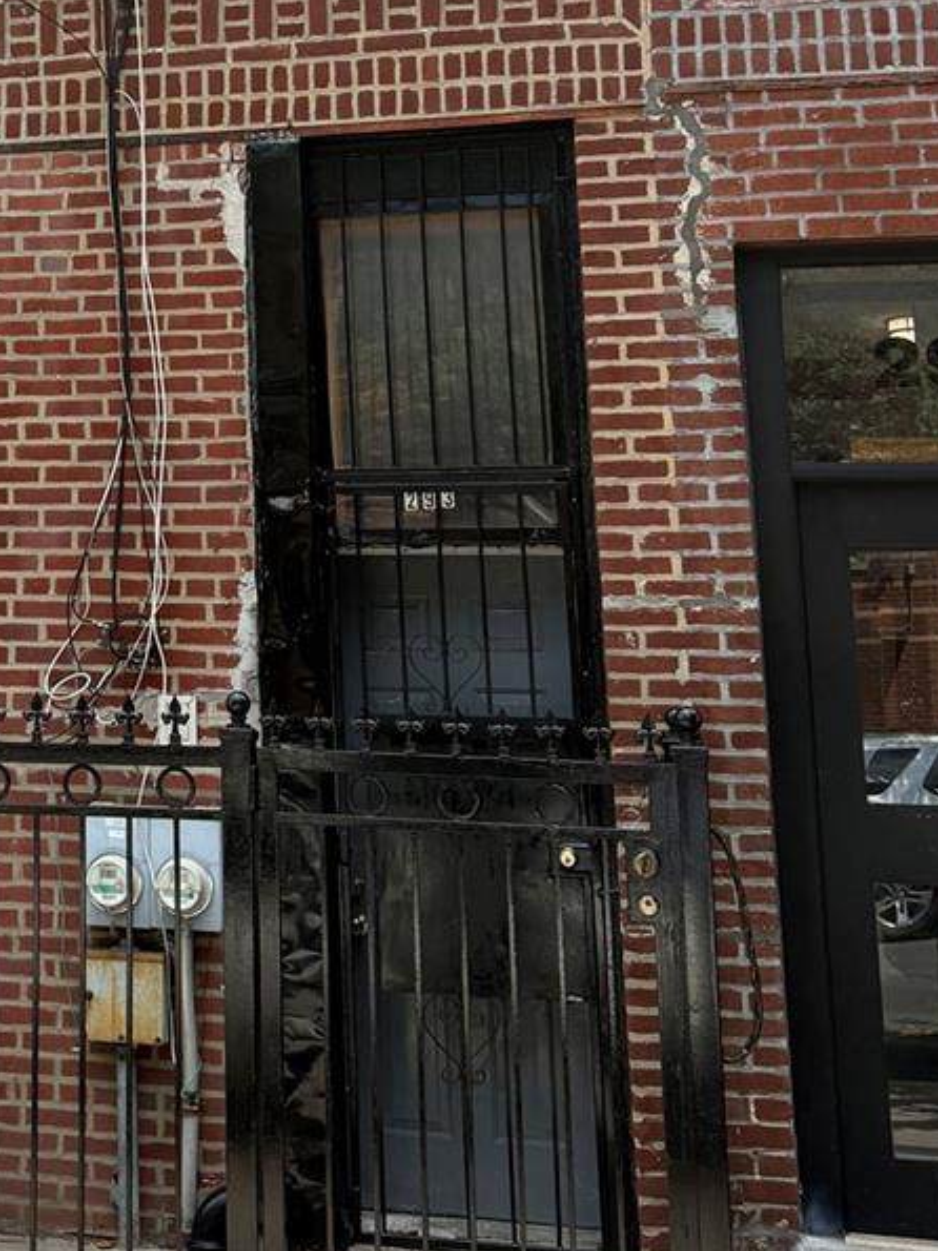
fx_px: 2241
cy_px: 162
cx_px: -78
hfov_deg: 22.4
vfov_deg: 30.1
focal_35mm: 62
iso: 100
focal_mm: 6.76
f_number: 1.78
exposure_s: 1/2445
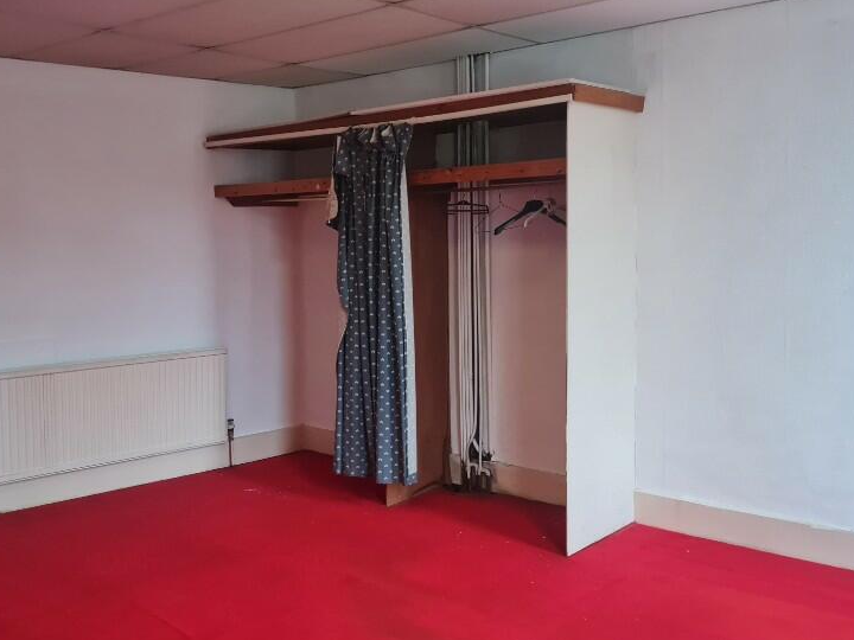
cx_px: 329
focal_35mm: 37
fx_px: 913
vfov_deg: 38.6
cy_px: 296
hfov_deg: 49.7
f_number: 1.8
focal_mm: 5.4
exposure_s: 1/50
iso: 320
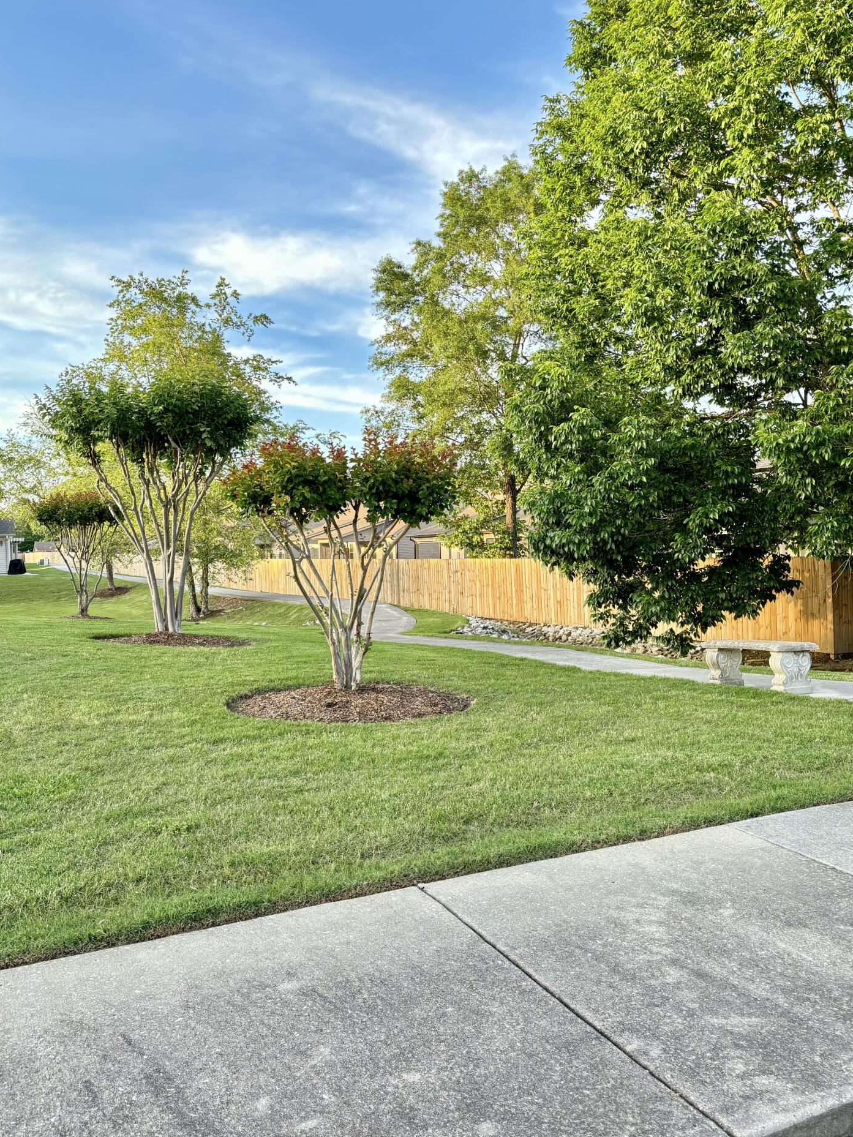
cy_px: 569
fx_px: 920
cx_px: 446
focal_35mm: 28
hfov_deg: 49.7
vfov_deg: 63.4
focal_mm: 5.96
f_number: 1.6
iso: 50
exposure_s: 1/135
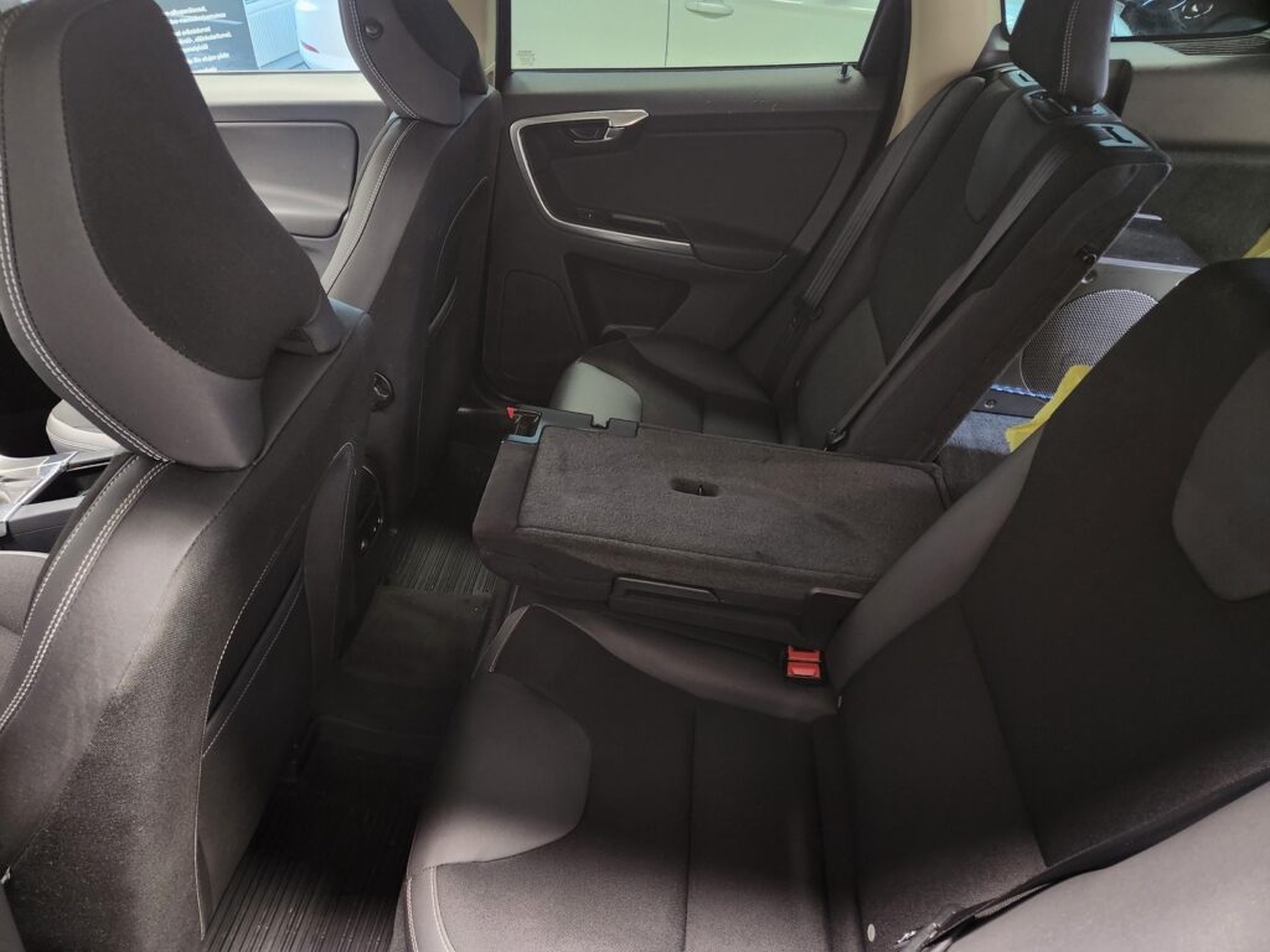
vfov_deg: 58.9
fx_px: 844
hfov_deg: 73.9
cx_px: 635
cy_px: 476
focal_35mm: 23
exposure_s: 1/25
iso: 640
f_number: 1.8
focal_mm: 5.4
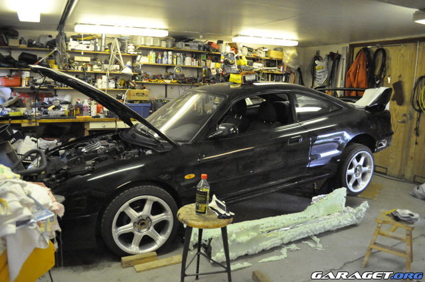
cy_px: 141
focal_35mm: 27
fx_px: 318
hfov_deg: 67.4
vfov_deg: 47.8
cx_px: 212
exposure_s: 1/200
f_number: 3.5
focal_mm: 18
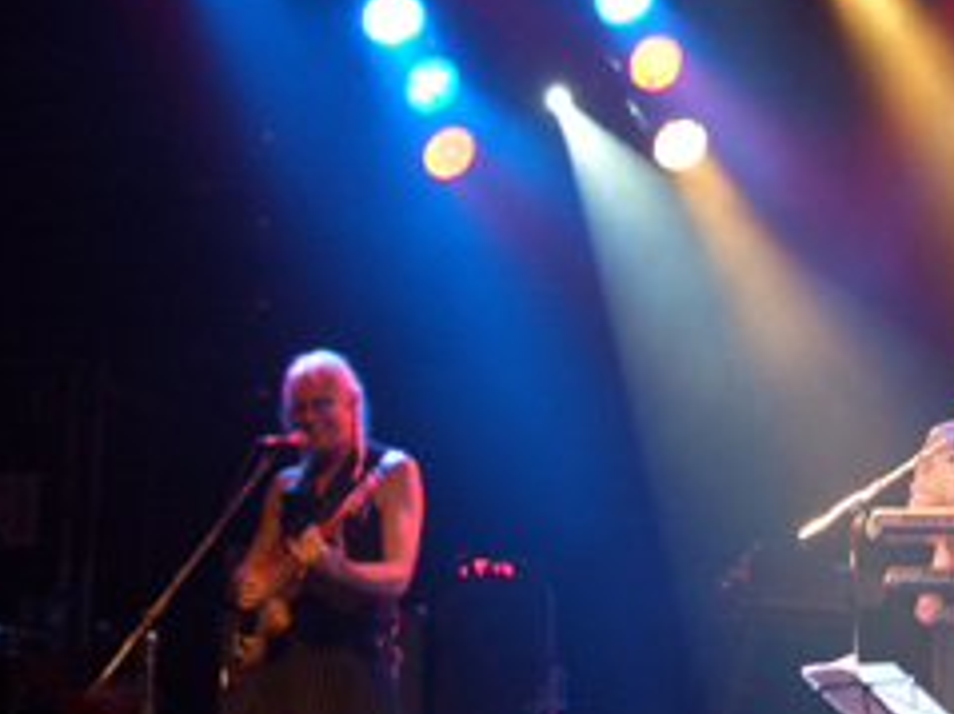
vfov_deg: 14.3
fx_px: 2837
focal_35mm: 103
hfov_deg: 18.0
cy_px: 459
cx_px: 1186
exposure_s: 1/8
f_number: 2.8
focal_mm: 6.8
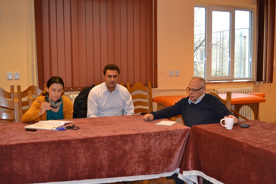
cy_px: 92
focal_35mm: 39
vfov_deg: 34.2
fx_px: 299
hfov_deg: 49.6
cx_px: 138
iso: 640
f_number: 4.2
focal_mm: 26
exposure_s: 1/60
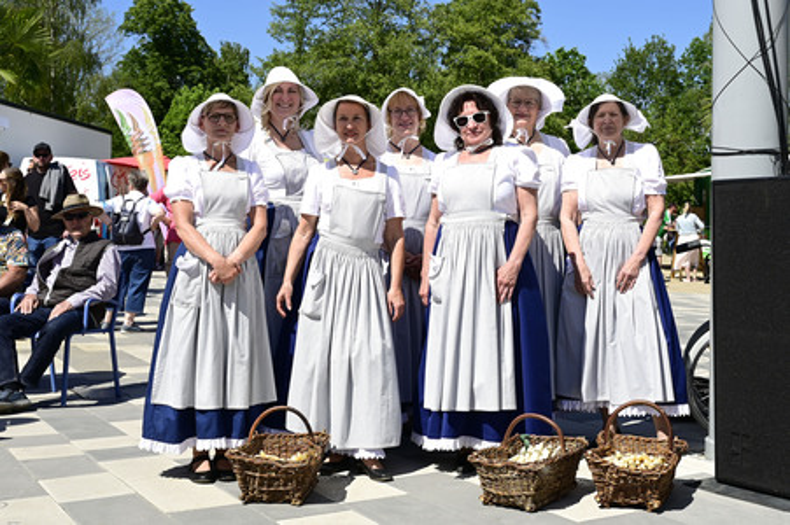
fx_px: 877
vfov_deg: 33.4
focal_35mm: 40
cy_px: 262
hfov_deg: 48.5
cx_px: 395
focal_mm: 40
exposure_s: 1/200
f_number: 8
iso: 64
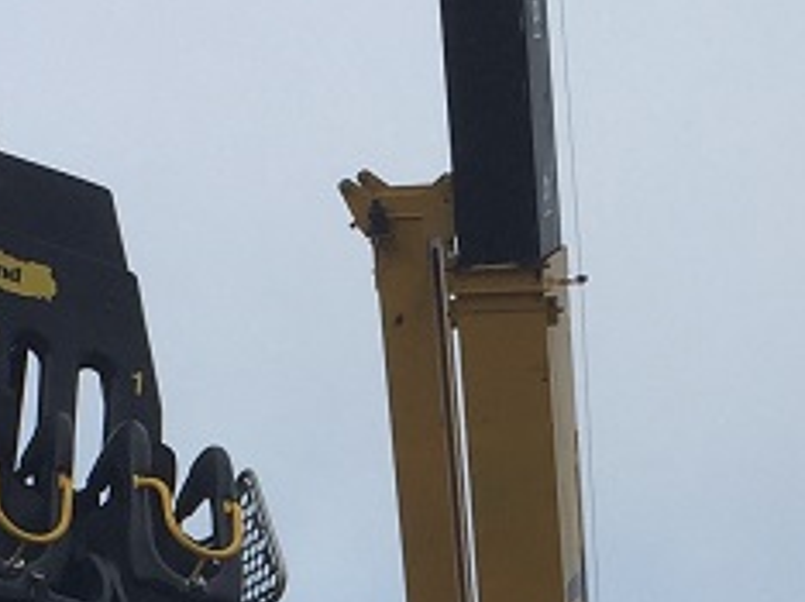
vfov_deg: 9.6
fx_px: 3461
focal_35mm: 149
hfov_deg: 13.2
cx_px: 544
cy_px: 946
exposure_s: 1/1130
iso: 32
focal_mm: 4.15
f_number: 2.2
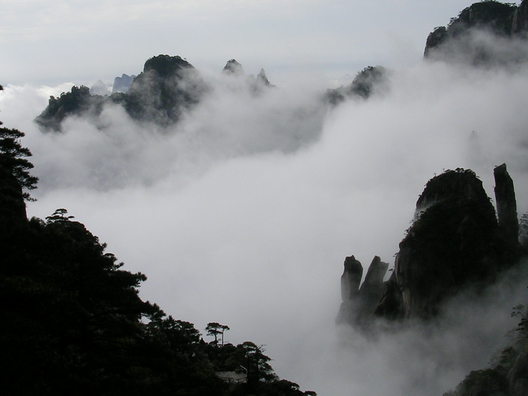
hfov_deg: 36.8
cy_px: 151
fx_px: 793
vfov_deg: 27.9
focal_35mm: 52
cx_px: 260
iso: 50
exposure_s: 1/722
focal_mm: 5.8
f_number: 5.6
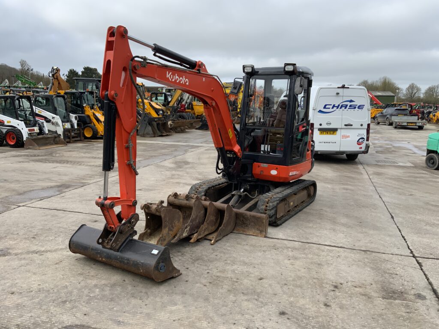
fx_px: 368
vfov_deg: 48.2
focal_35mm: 29
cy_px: 164
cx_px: 220
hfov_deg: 61.7
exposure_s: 1/912
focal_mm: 3
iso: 16
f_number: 1.8
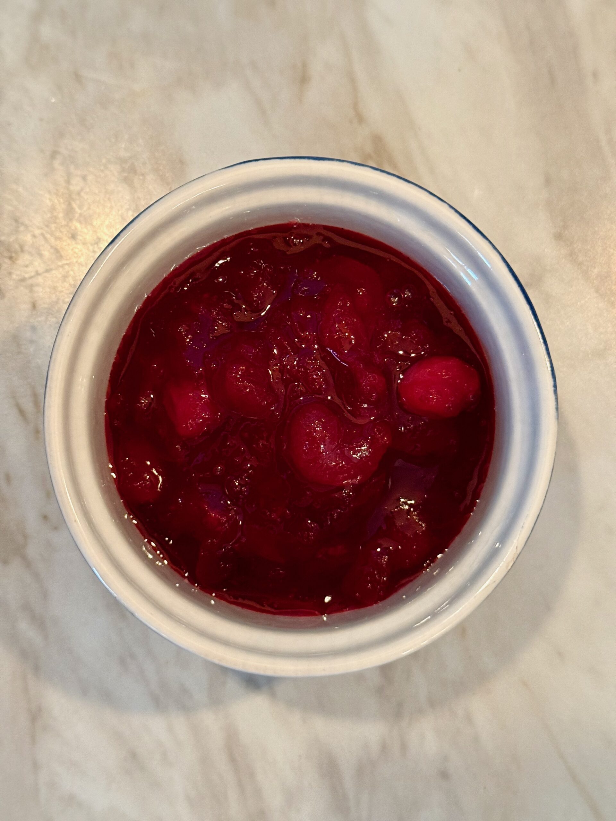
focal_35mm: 48
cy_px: 410
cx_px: 308
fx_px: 1139
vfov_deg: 39.7
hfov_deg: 30.3
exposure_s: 1/40
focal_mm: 6.76
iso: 320
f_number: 1.78
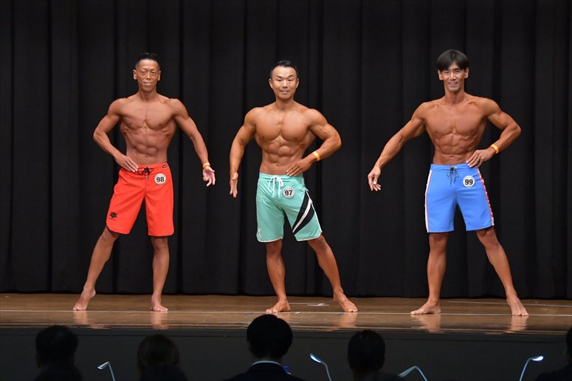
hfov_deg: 11.8
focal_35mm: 174
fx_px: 2763
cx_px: 286
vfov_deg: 7.9
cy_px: 190
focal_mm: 116
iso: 6400
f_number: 5.6
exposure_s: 1/400
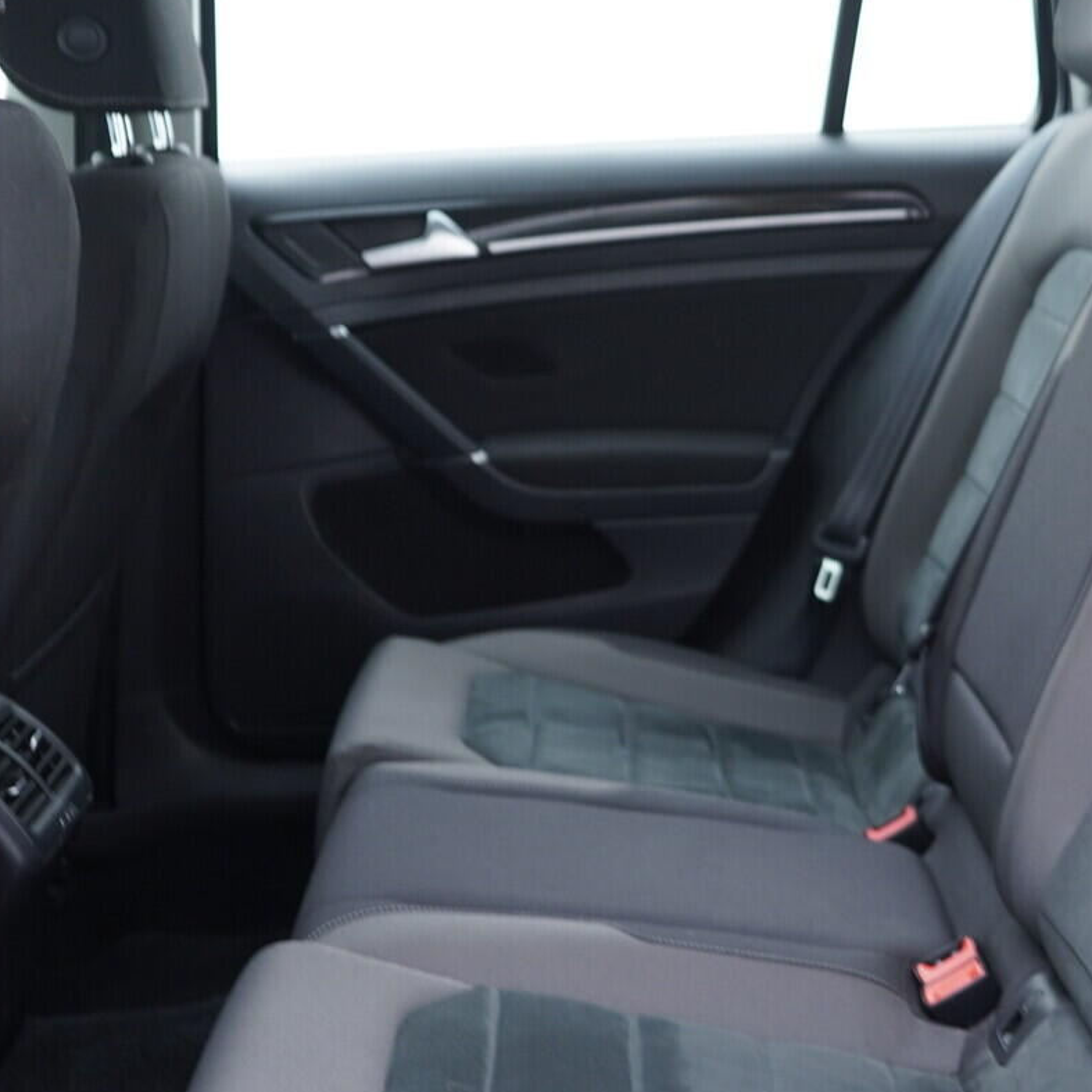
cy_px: 591
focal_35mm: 56
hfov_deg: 29.5
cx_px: 941
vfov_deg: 30.5
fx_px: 1999
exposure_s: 1/40
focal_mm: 24
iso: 320
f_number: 2.8
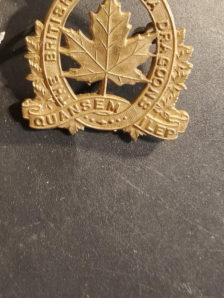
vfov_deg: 50.2
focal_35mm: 36
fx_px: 310
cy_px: 94
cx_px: 123
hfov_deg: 39.6
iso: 400
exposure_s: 1/50
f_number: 2
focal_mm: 2.32
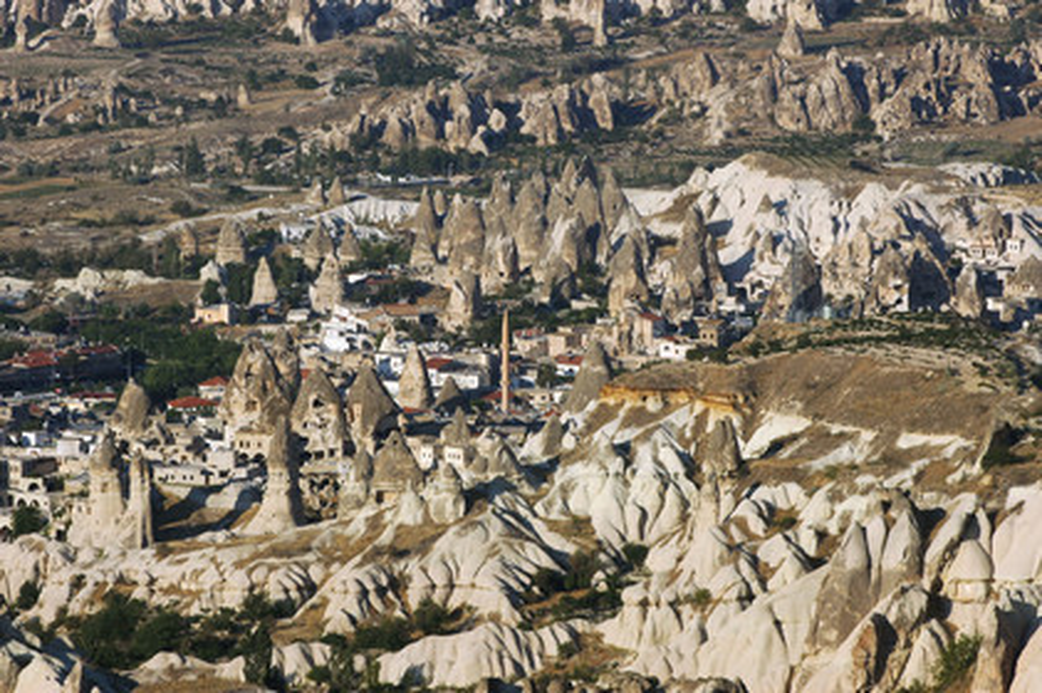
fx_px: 8676
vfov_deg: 4.6
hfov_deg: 6.9
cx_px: 521
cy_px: 346
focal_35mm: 300
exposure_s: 1/640
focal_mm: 200
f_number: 8
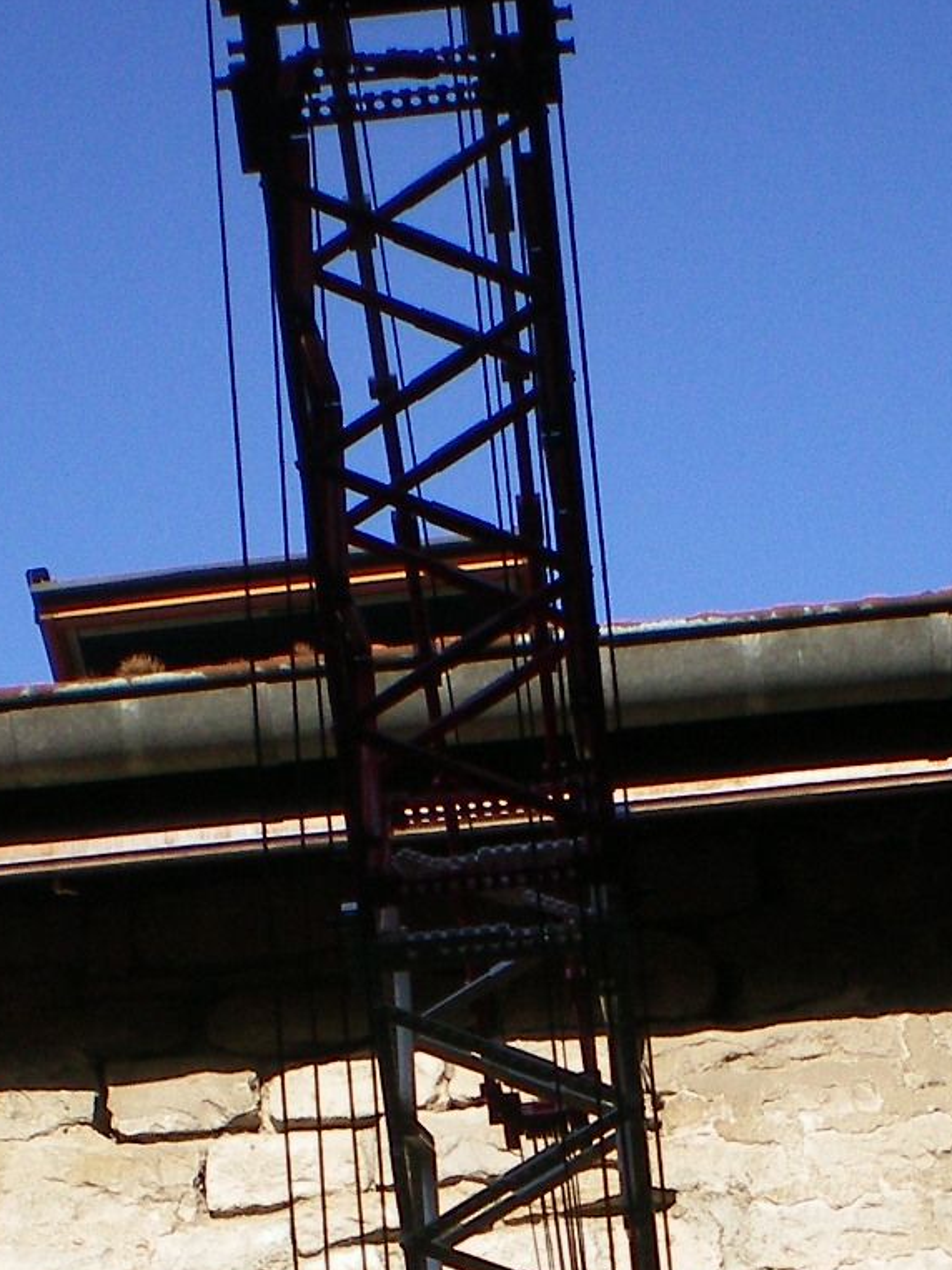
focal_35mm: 102
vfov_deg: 18.7
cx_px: 591
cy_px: 1315
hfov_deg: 14.5
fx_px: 3741
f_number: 4.6
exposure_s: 1/400
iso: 64
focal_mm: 6.3
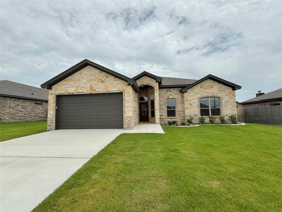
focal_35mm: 14
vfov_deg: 85.7
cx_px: 141
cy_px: 106
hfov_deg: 102.1
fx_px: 114
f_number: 2.2
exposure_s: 1/2092
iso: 50
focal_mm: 2.22
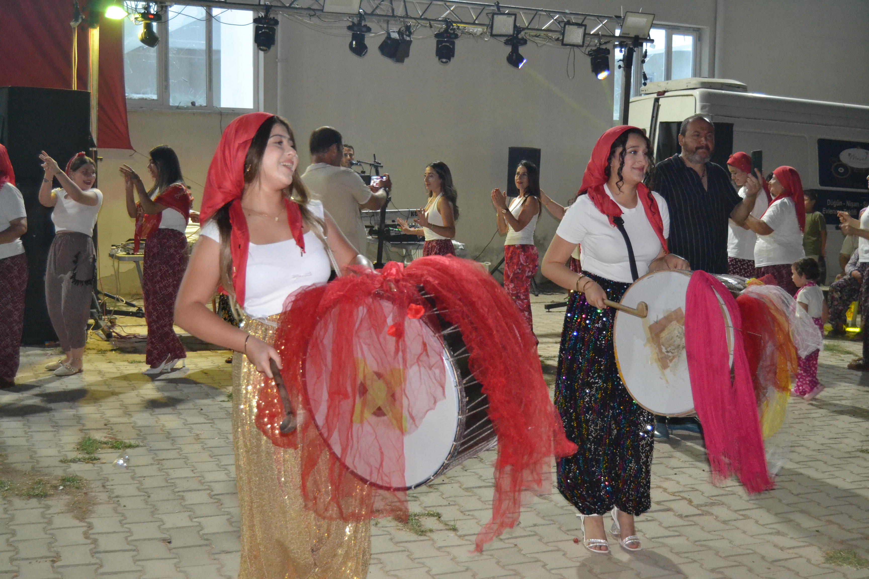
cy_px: 290
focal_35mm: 46
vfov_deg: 28.9
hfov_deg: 42.3
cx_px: 434
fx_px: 1122
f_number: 4.2
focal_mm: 31
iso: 3200
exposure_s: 1/60
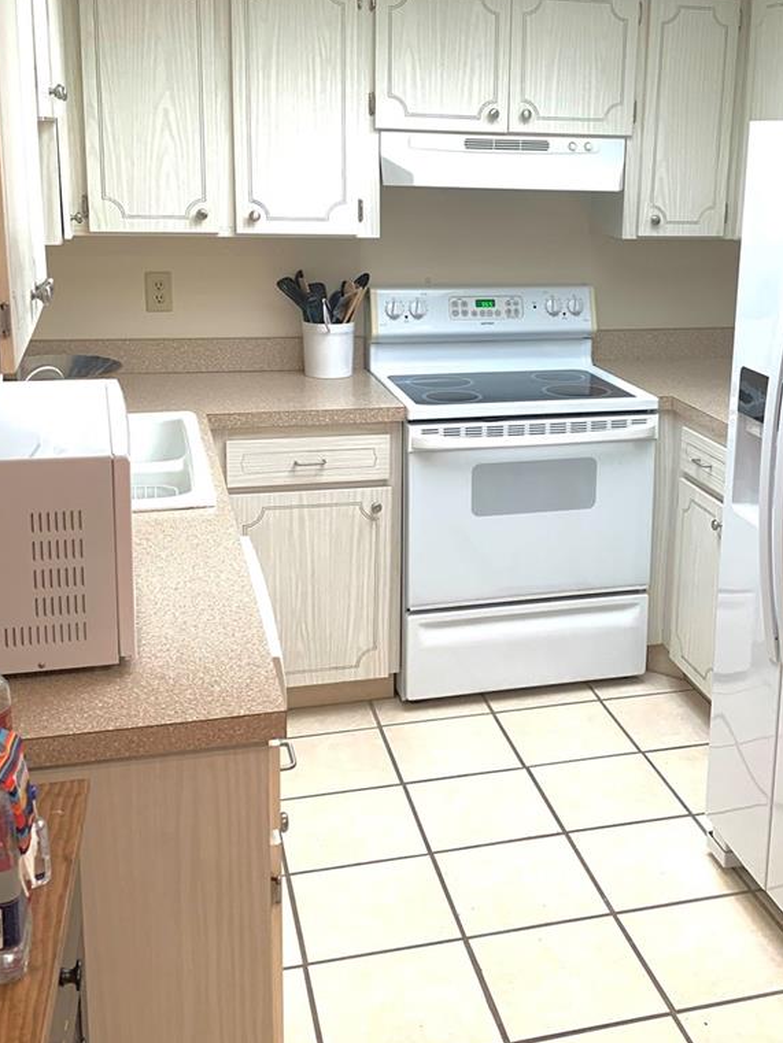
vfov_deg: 45.5
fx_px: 1236
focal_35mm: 41
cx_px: 539
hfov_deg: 34.7
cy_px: 410
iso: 80
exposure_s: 1/60
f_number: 1.8
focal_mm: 4.25
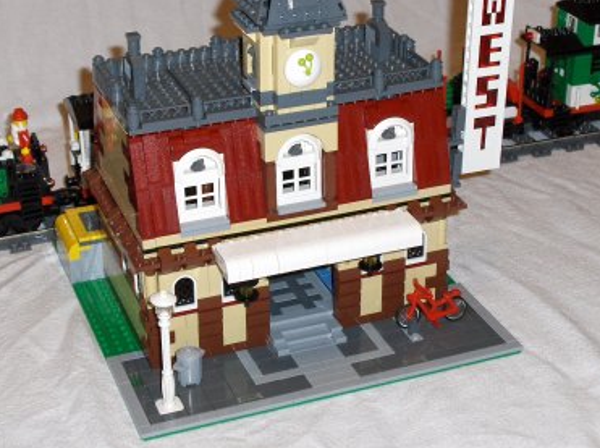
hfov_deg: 31.2
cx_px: 268
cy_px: 195
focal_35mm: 62
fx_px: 1073
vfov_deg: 23.6
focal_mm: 9.5
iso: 50
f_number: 3.2
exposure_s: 1/60
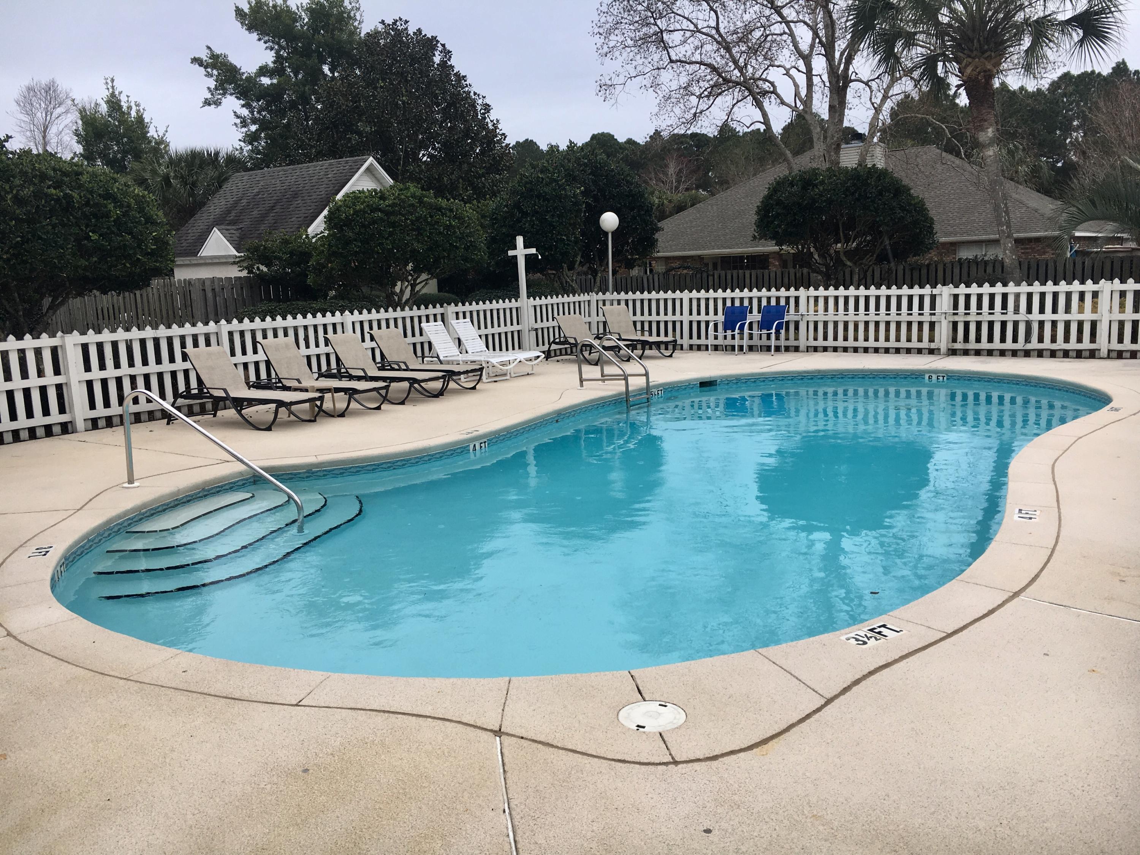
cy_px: 428
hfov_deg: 61.7
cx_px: 570
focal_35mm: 29
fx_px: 955
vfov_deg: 48.2
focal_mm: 4.15
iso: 25
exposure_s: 1/425
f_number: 2.2
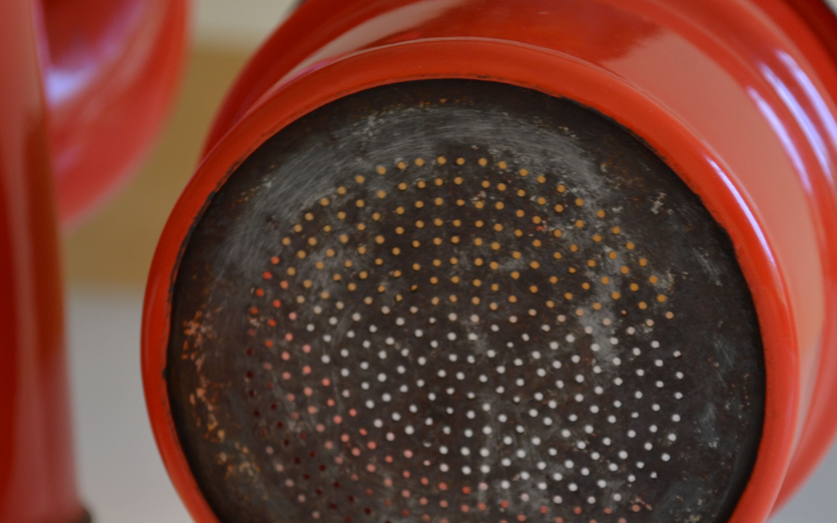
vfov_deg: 11.2
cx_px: 494
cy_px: 342
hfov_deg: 17.9
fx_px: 2662
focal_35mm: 117
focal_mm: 55
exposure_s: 1/60
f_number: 5.6
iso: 400
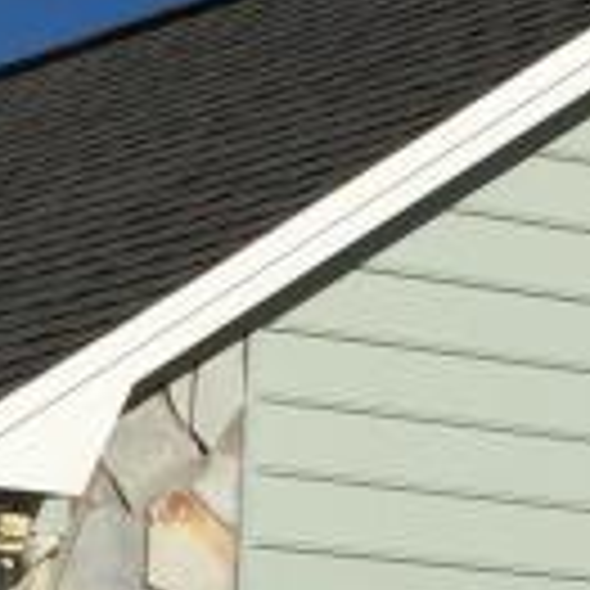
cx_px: -243
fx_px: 3857
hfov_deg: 8.6
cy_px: 779
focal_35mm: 200
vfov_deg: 8.6
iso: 40
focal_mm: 4.15
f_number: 2.2
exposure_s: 1/6849
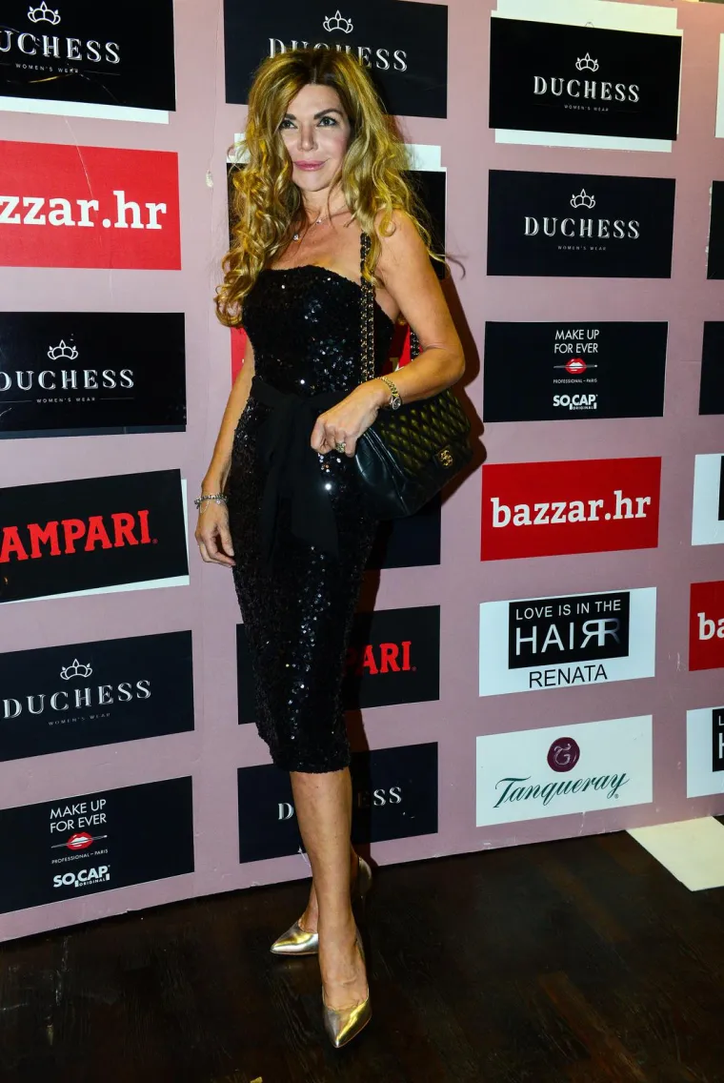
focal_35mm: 34
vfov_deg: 55.7
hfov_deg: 39.0
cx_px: 362
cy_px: 542
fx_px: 1023
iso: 1600
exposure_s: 1/125
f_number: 4.5
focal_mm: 34
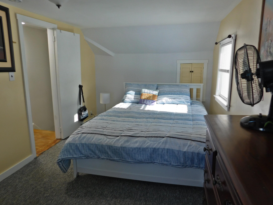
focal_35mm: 24
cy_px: 102
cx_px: 135
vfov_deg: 56.8
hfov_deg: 71.6
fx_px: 189
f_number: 3
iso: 125
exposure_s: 1/50
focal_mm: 4
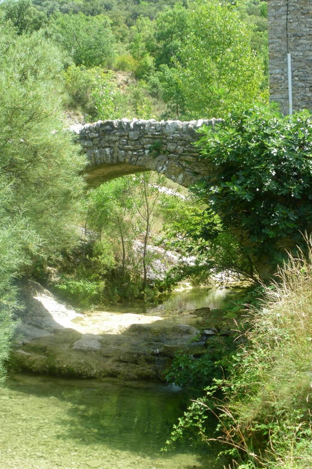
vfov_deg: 44.5
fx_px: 572
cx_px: 151
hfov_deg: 30.5
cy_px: 235
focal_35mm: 44
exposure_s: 1/125
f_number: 6.2
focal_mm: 7.5
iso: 64
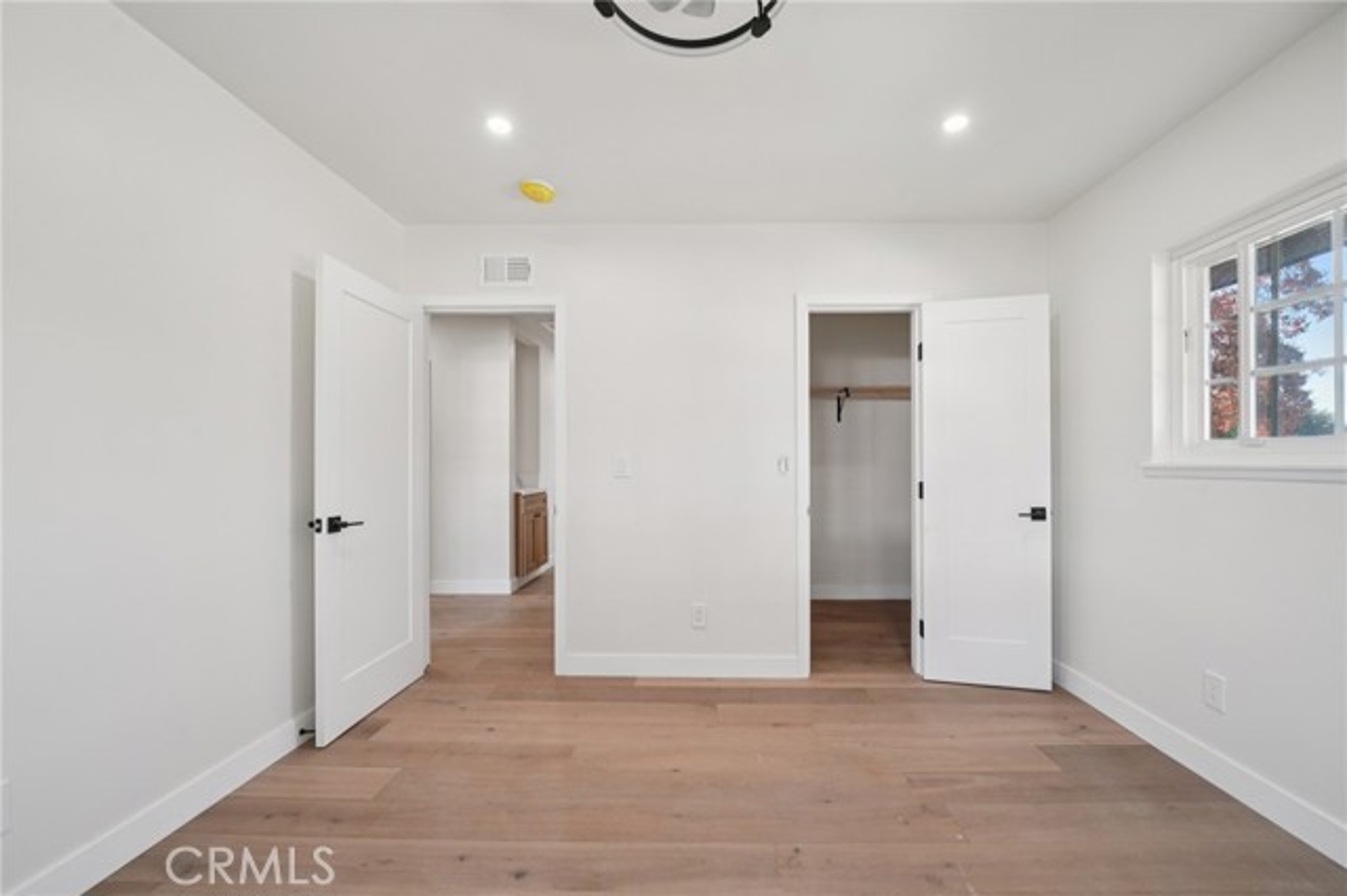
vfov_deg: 85.4
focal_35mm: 13
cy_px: 448
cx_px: 674
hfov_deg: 108.4
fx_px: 486
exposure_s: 1/30
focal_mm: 13
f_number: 8
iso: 400
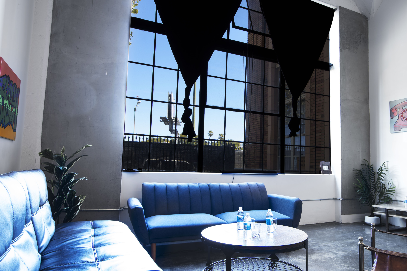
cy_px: 140
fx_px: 305
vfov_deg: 47.9
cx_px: 243
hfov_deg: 66.7
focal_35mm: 27
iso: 100
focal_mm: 22
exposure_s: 1/250
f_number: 7.1
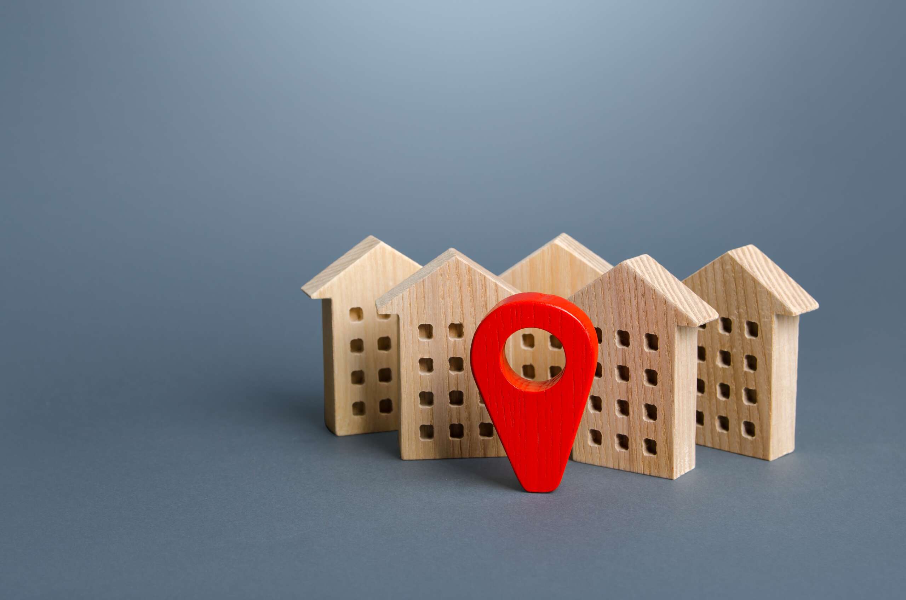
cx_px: 453
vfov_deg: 25.0
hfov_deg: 36.9
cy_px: 300
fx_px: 1356
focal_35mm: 54
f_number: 7.1
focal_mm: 36
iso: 100
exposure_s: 1/200
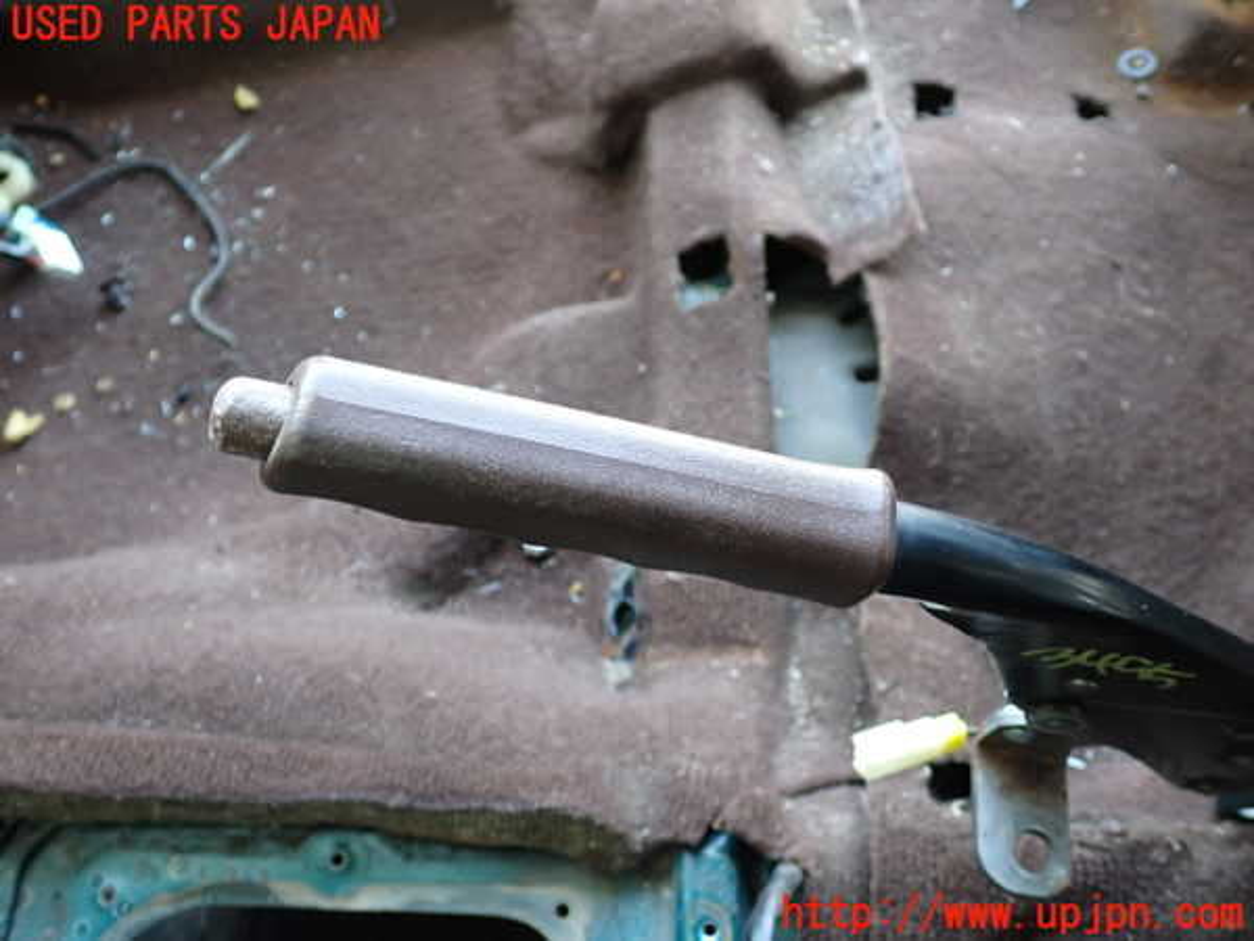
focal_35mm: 30
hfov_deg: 60.0
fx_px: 1087
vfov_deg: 46.8
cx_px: 627
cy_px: 470
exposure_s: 1/30
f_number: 2.3
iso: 200
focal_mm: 5.4
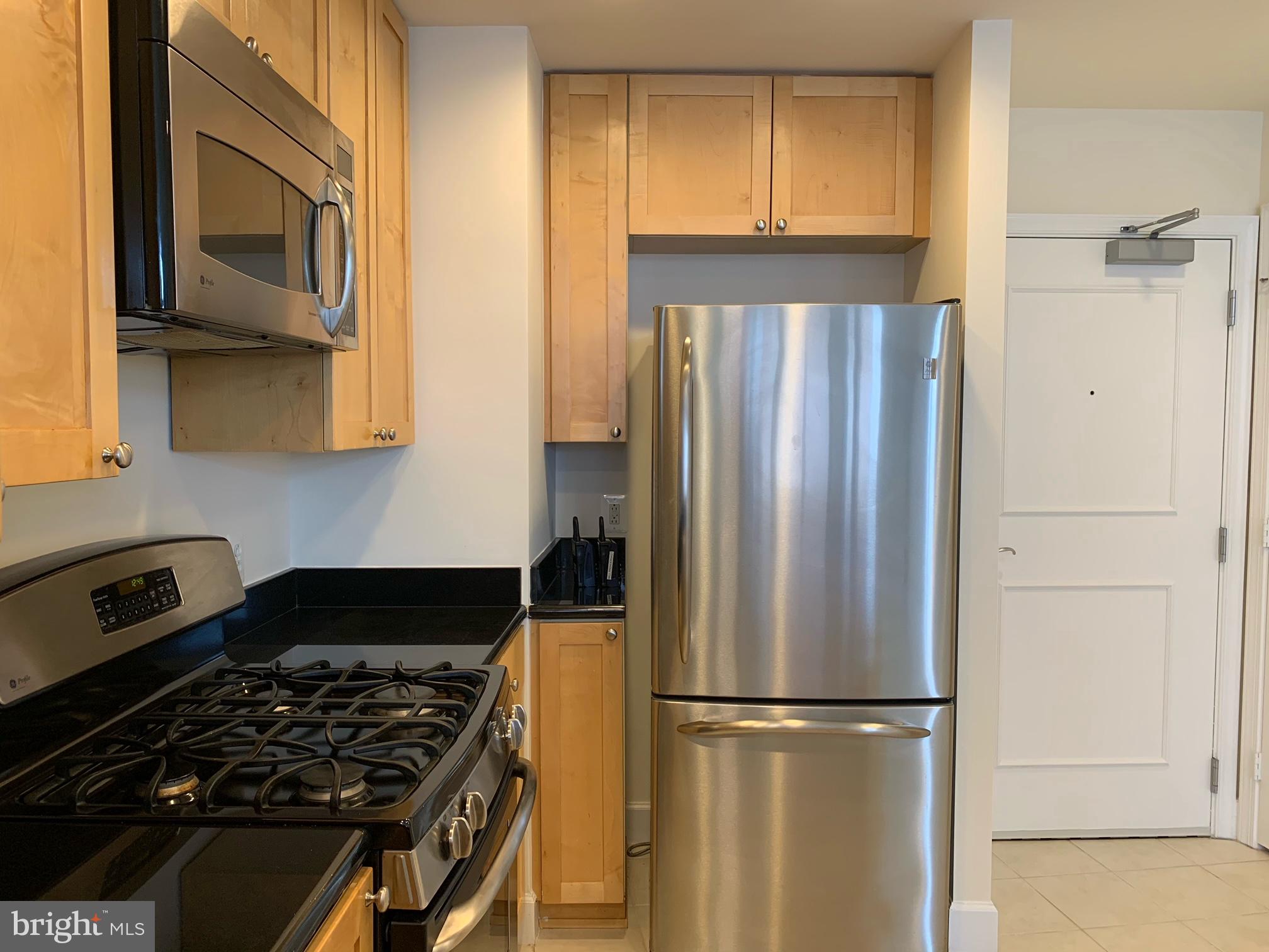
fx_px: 953
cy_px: 476
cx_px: 634
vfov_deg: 53.1
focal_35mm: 26
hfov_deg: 67.3
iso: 80
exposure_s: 1/60
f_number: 1.8
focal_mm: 4.25
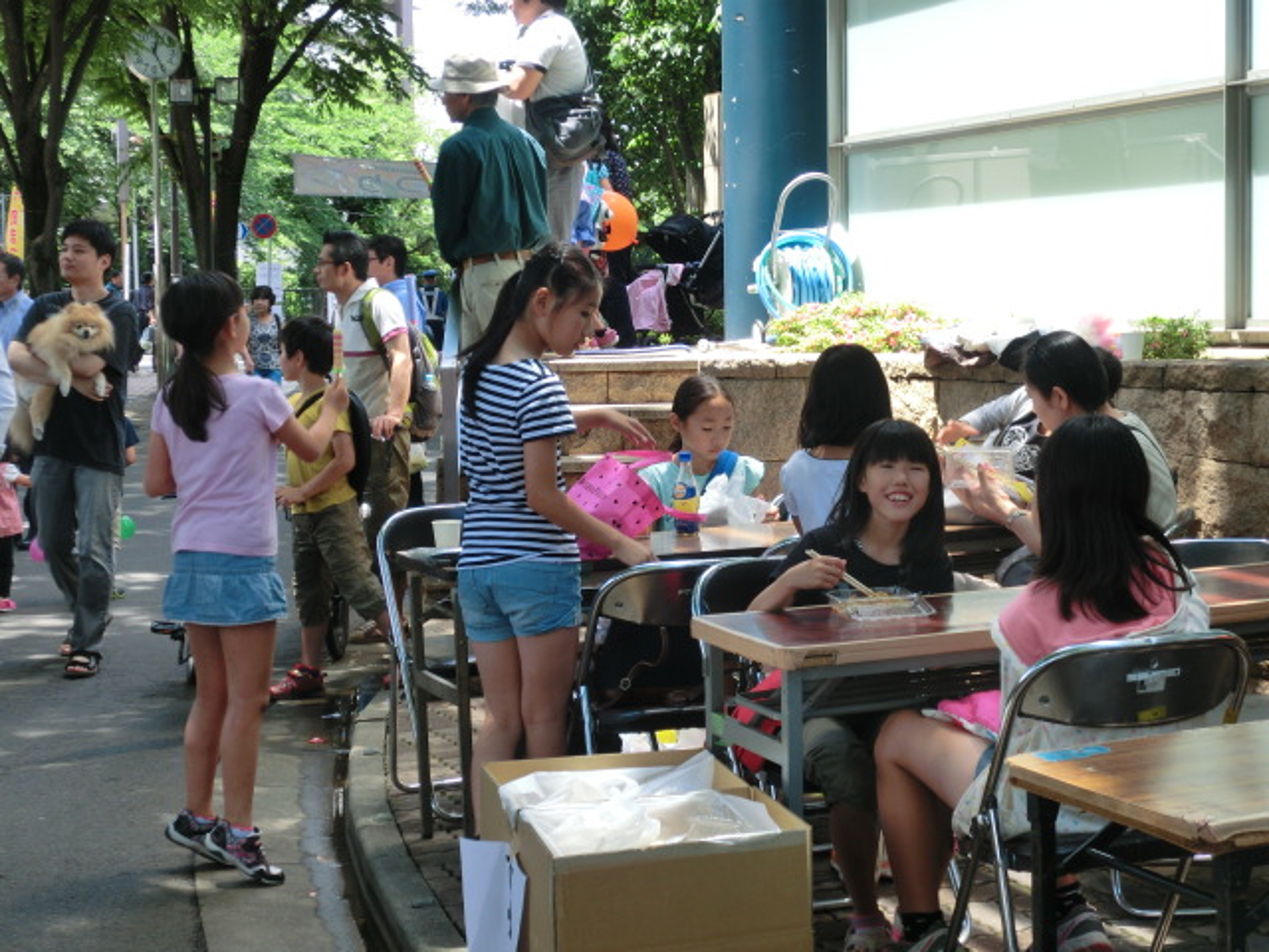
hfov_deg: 32.7
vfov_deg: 24.8
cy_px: 476
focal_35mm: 59
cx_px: 634
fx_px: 2163
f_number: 3.8
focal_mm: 10.5
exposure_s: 1/125
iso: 100
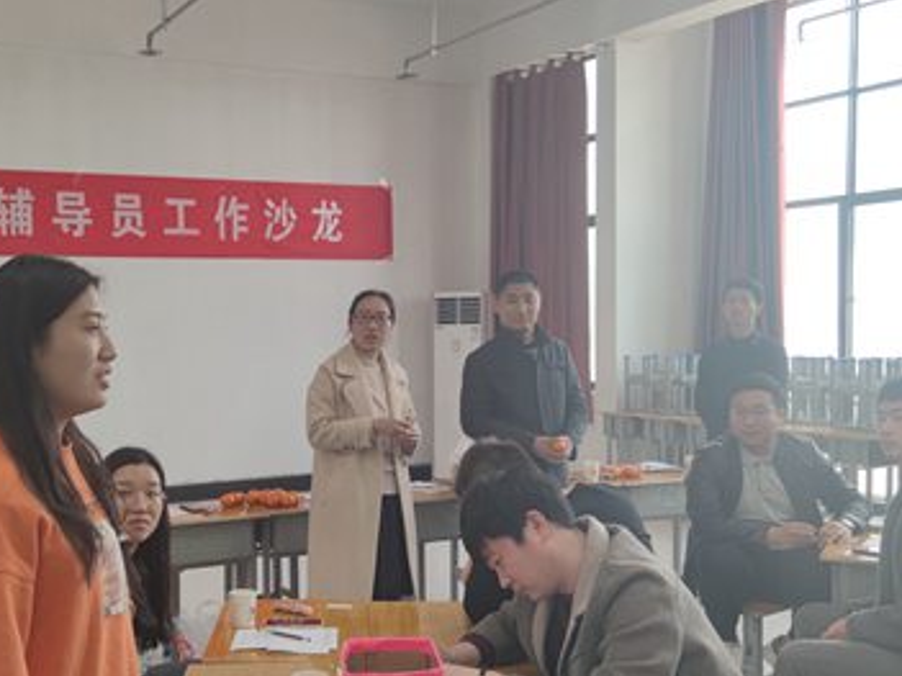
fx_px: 1068
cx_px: 280
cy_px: 370
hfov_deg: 44.9
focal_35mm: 41
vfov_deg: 35.1
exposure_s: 1/107
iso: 50
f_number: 1.69
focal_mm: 6.72
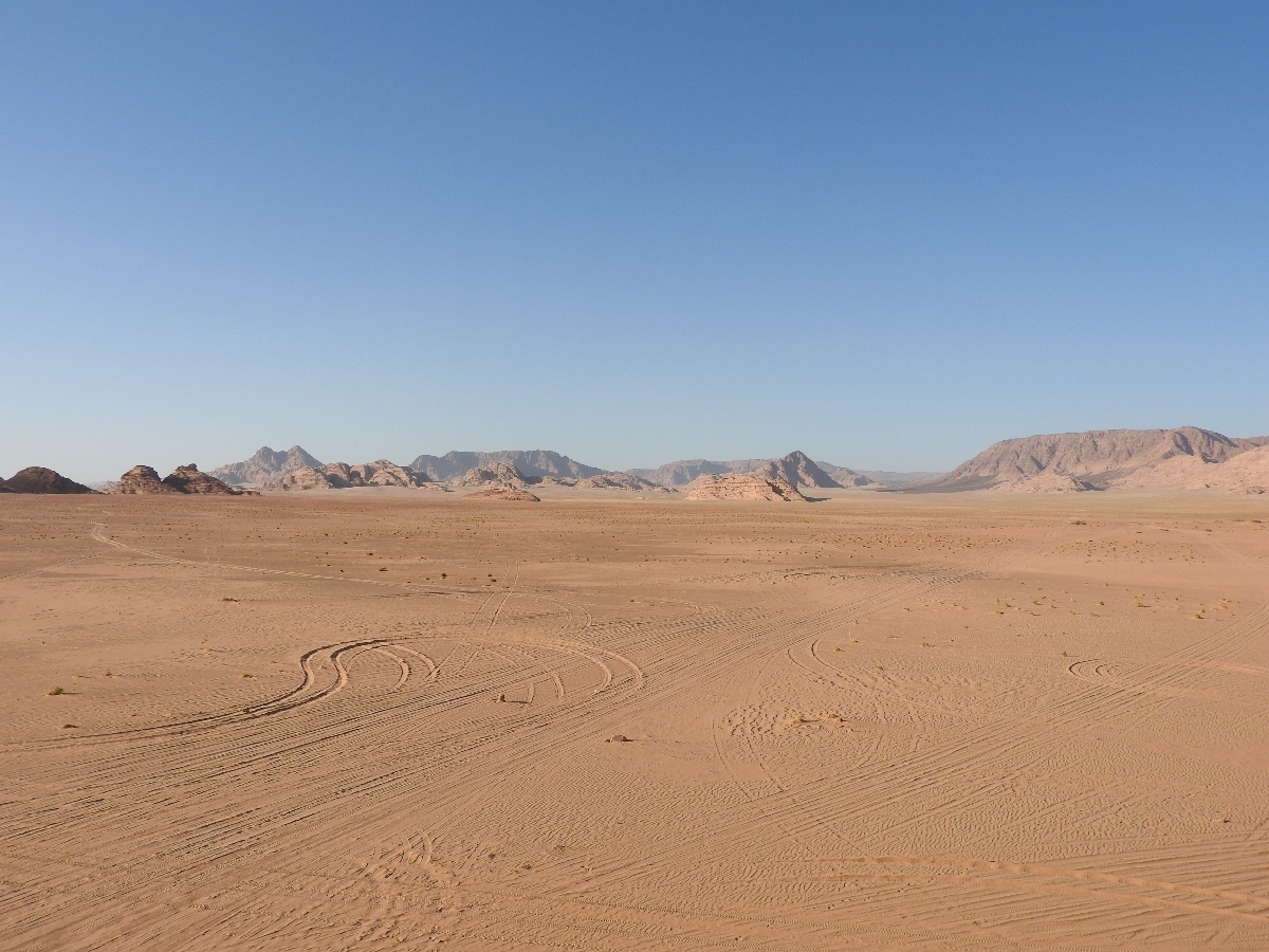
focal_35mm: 30
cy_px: 476
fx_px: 1100
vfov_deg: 46.8
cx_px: 634
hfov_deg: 60.0
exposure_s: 1/1250
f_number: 3.5
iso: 100
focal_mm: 5.4
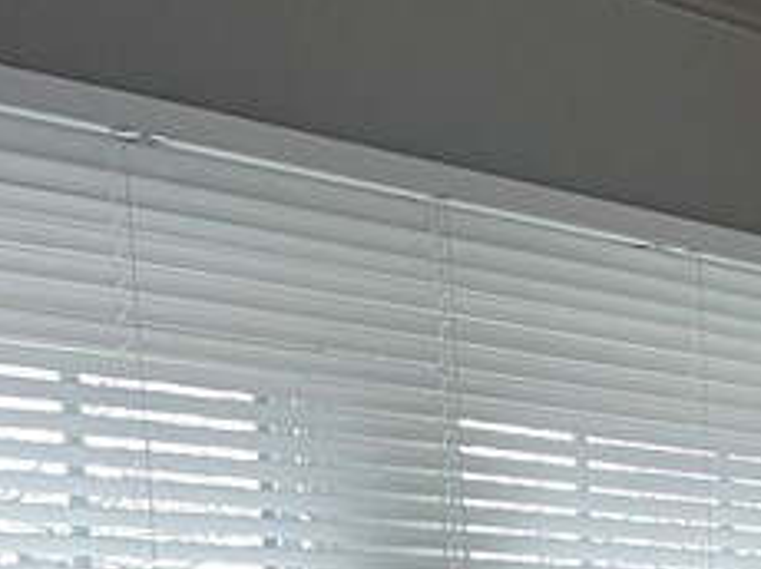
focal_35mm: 116
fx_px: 2547
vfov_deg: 11.9
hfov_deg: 15.7
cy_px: 969
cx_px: 1132
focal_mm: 4.2
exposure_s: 1/60
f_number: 1.6
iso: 250
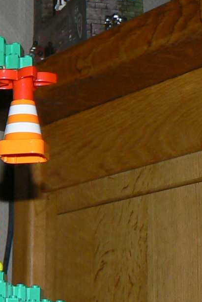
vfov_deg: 14.6
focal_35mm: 140
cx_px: -271
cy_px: 158
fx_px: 1178
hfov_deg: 8.9
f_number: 2.8
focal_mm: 6
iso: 100
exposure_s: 1/25
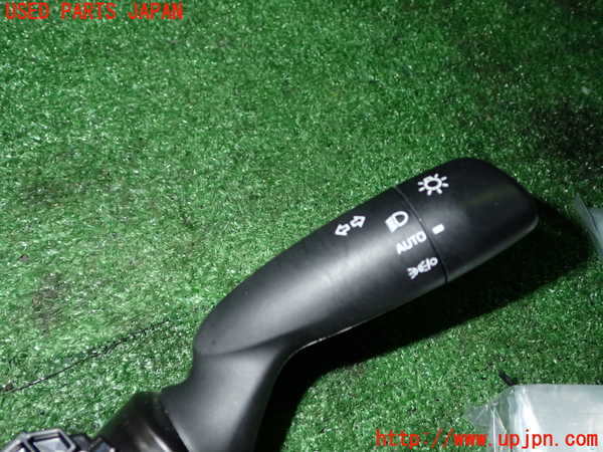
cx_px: 302
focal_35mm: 32
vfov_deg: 44.2
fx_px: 557
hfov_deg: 56.8
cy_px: 226
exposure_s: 1/30
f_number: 7.1
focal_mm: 5.79
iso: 200
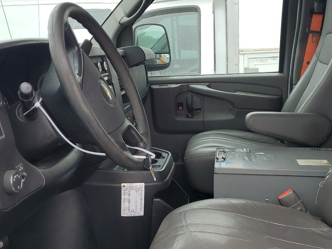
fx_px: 422
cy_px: 186
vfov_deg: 32.3
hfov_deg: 42.9
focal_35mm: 44
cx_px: 184
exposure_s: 1/526
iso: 50
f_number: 1.5
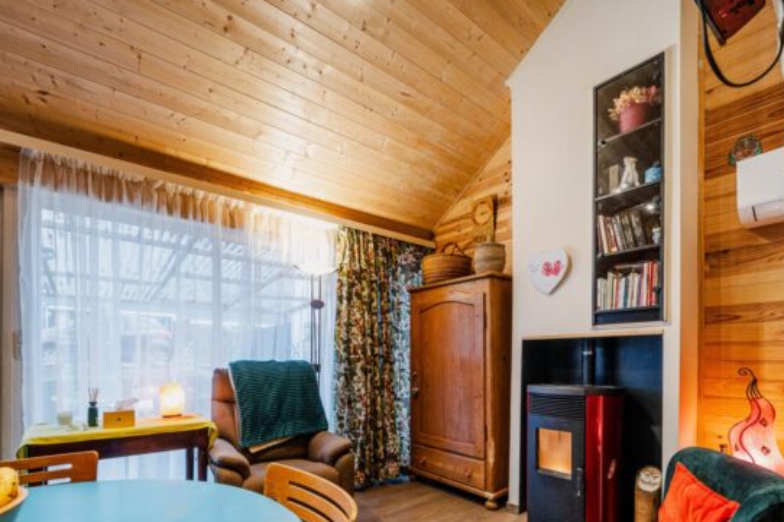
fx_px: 370
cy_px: 363
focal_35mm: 17
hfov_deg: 93.2
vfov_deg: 67.7
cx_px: 372
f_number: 7.1
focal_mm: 12
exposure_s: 1/10
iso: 500
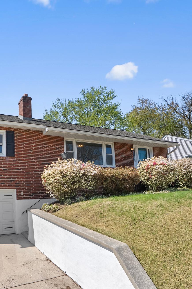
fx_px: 200
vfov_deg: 71.5
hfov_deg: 50.7
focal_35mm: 25
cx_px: 71
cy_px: 144
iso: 800
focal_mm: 16
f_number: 8
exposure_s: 1/640
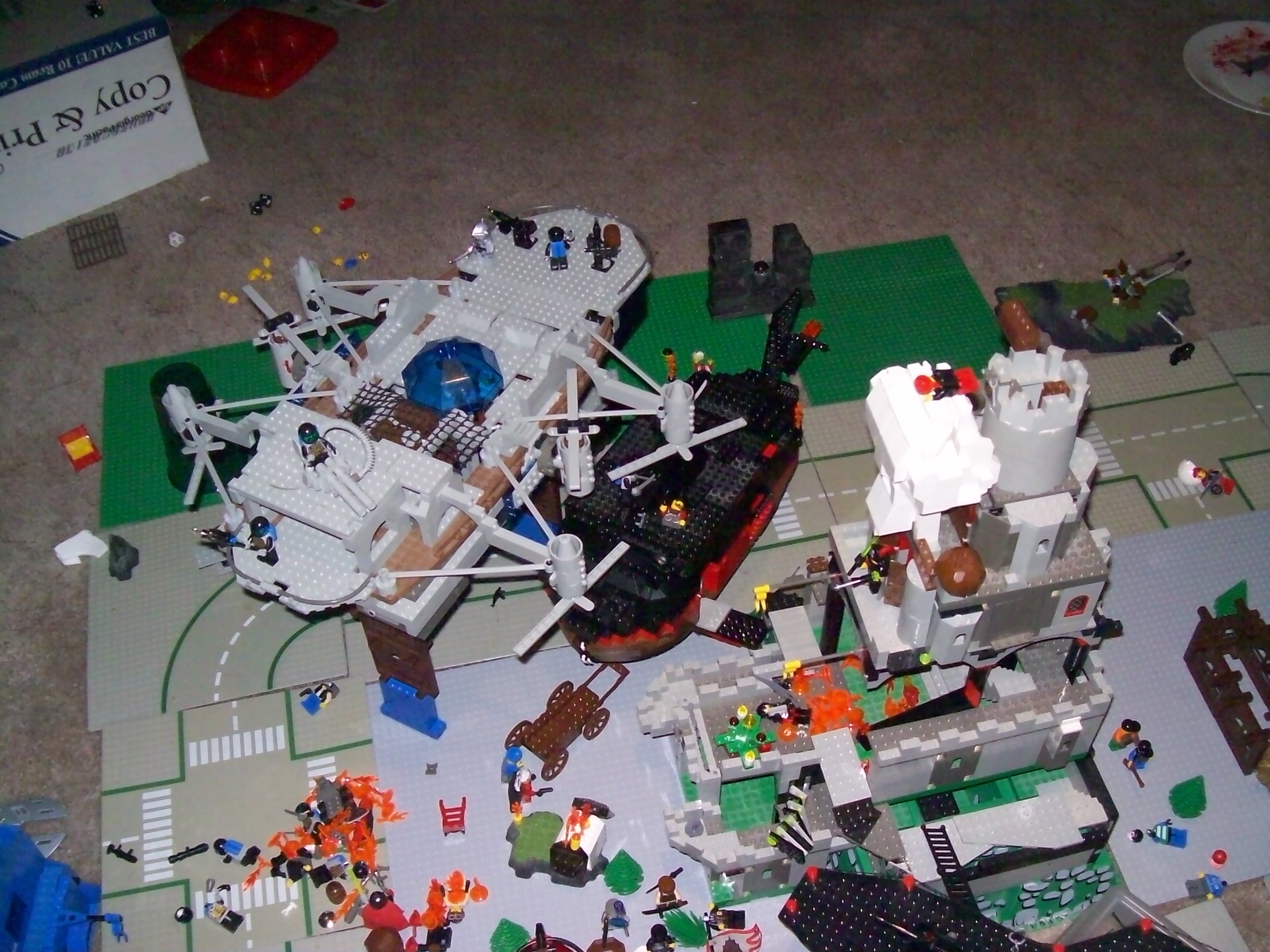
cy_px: 476
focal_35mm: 36
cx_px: 635
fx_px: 1321
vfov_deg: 39.6
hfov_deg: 51.4
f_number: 2.7
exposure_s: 1/128
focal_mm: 6
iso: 200
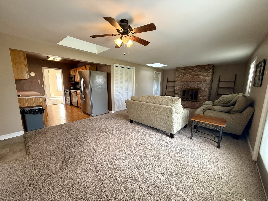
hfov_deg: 102.1
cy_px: 100
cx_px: 134
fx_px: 108
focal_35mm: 14
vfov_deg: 85.7
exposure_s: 1/60
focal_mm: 2.22
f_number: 2.2
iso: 400
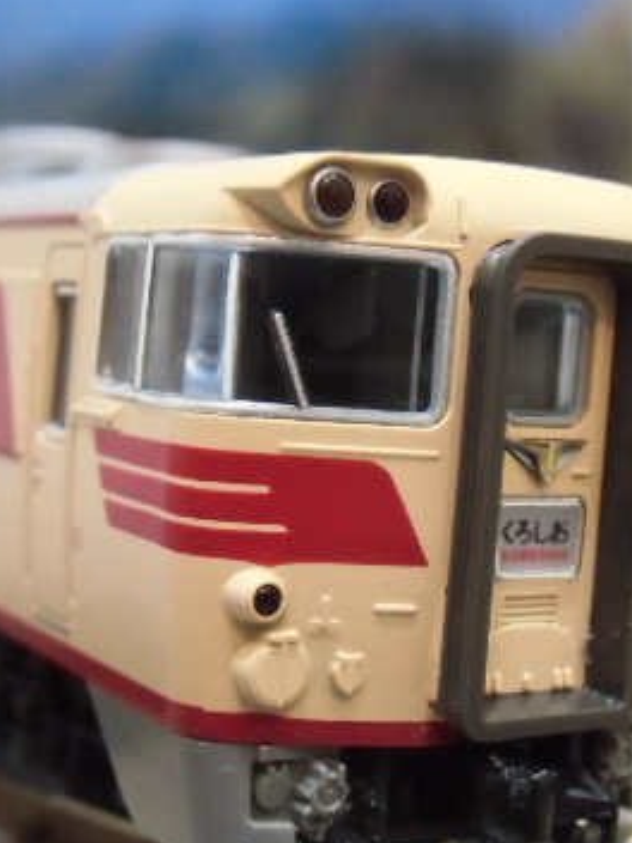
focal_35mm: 69
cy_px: 508
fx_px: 1680
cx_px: 409
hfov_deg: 21.2
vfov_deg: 28.1
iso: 800
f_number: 3.9
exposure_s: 1/13
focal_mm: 6.67
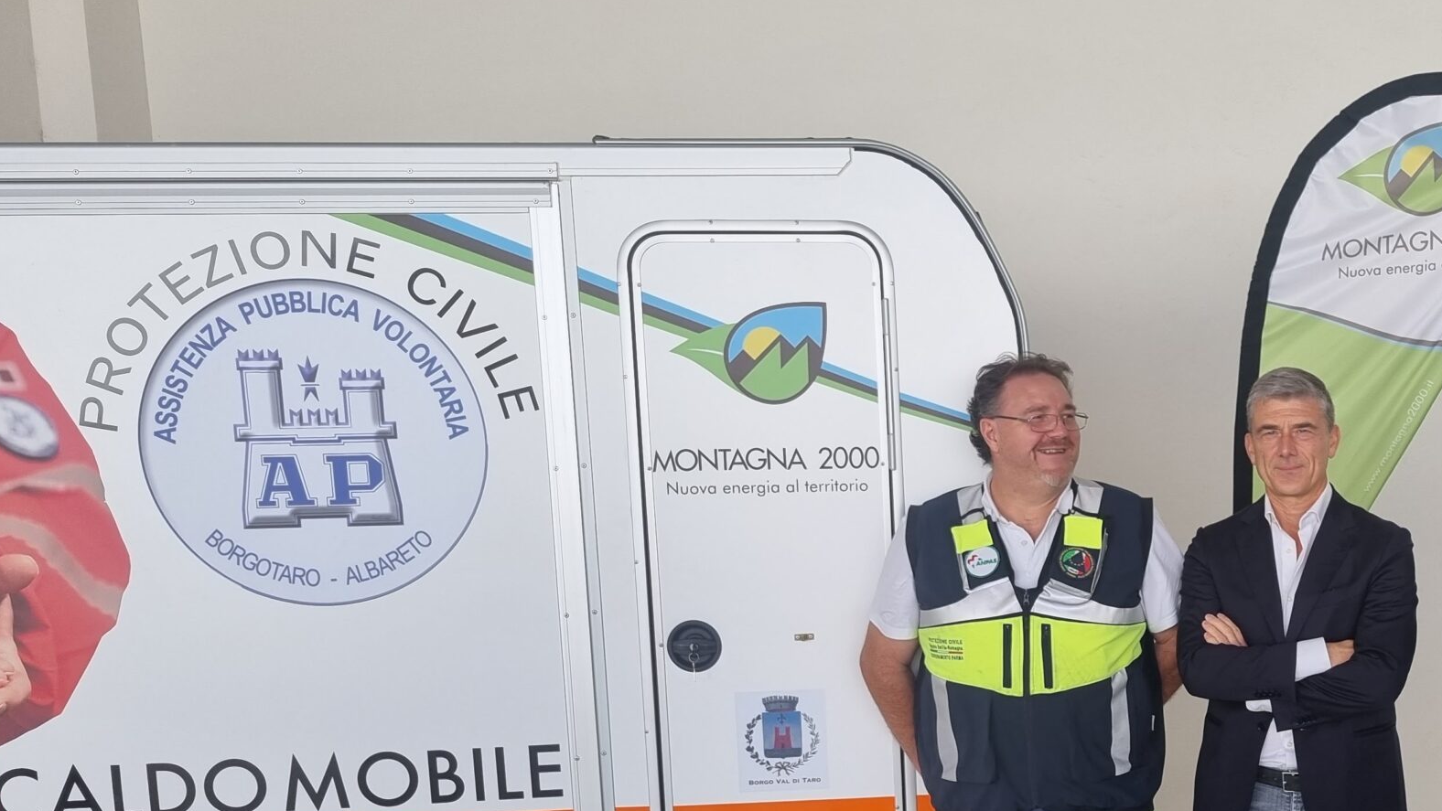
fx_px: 1759
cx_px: 1134
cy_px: 646
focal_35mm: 46
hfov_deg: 42.7
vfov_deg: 25.5
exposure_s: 1/624
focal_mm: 5.4
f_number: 1.8
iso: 50
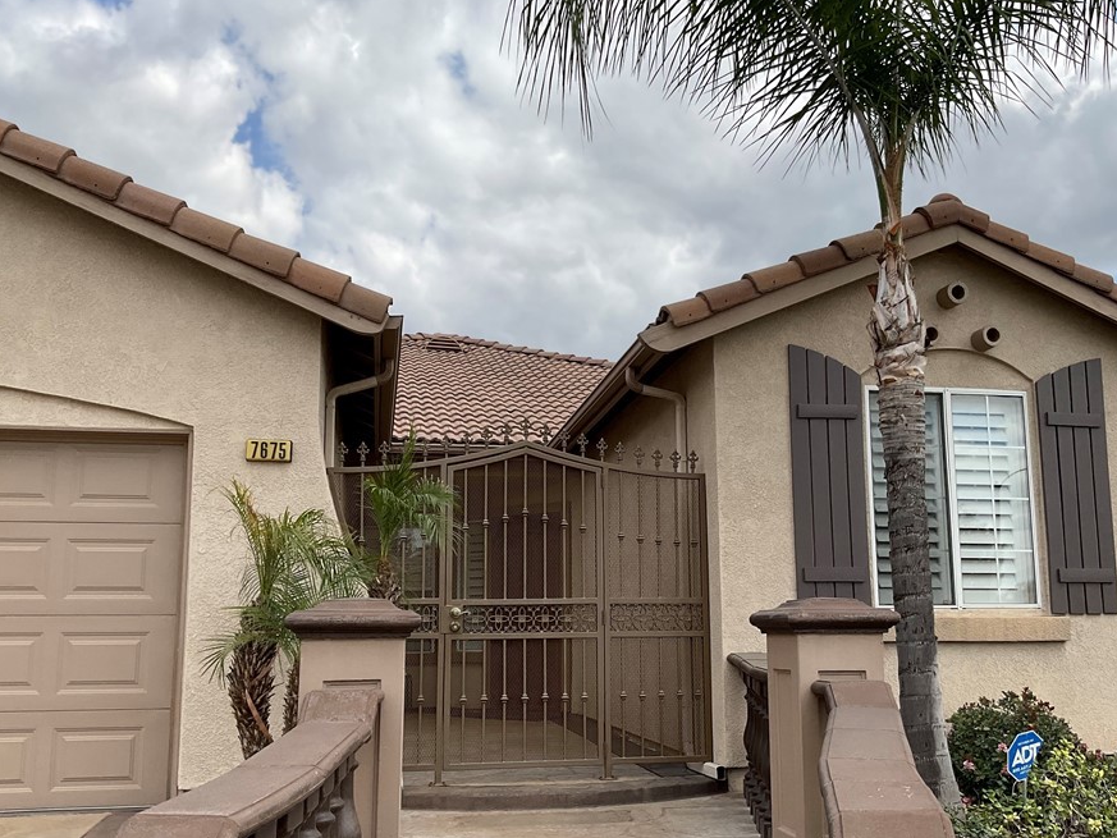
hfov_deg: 53.9
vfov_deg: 41.7
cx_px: 609
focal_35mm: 34
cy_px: 473
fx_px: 1097
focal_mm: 3
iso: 16
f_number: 1.8
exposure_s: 1/2227
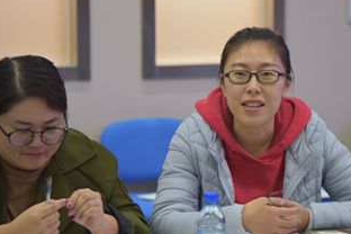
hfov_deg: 10.6
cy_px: 105
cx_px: 267
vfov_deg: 7.1
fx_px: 1891
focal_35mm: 194
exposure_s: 1/60
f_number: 4
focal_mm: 110
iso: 1000
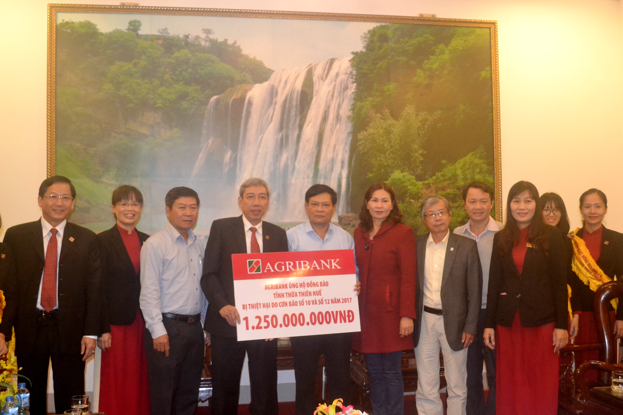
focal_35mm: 39
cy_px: 208
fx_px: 675
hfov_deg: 49.6
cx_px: 312
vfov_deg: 34.2
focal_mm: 26
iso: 2500
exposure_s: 1/60
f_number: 4.2
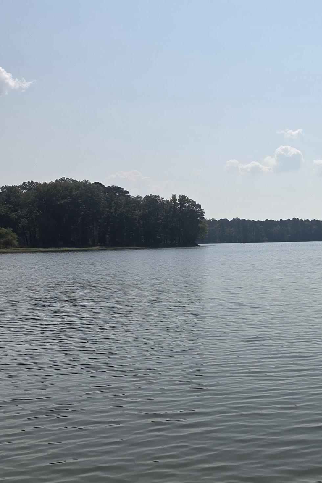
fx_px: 671
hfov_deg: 24.1
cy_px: 265
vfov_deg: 39.6
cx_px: 405
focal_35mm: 50
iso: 50
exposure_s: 1/7891
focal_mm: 5.4
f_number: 1.8
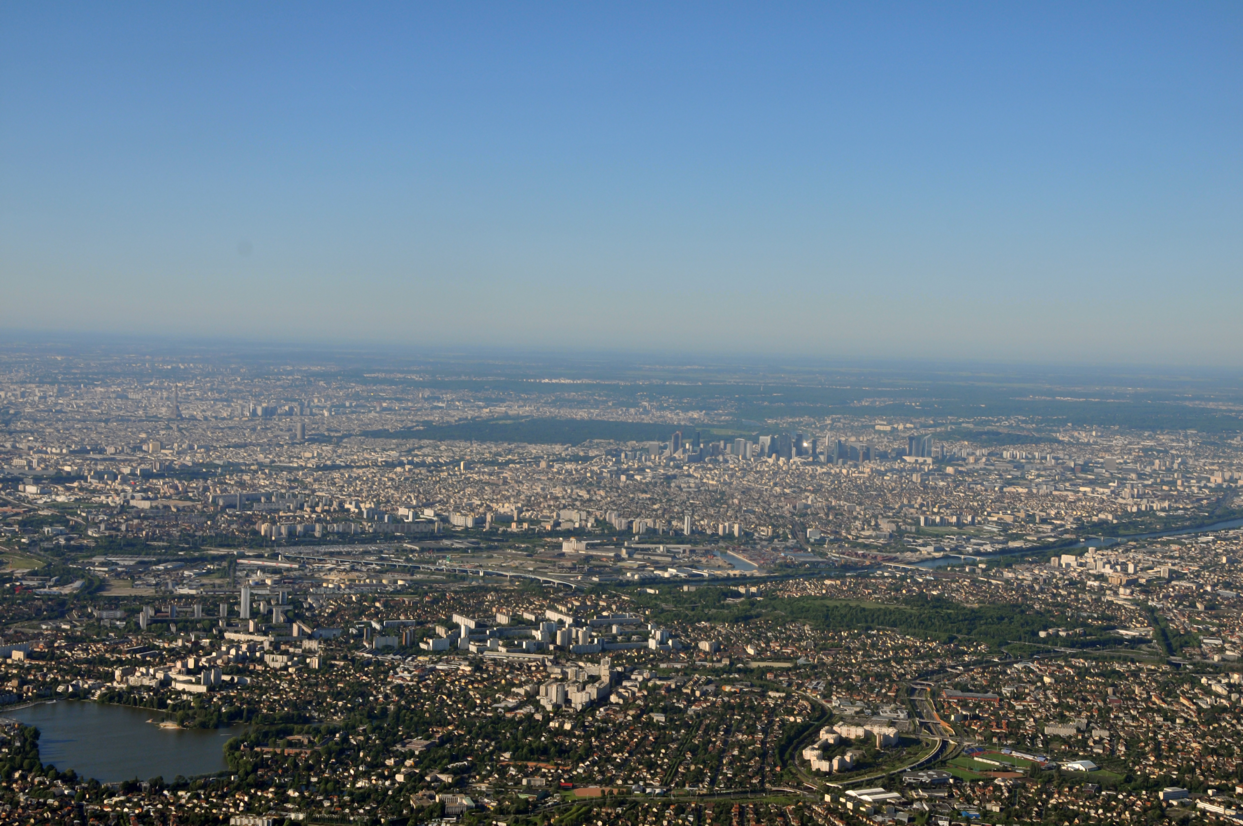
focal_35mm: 60
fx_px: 2069
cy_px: 413
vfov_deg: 22.6
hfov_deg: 33.4
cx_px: 622
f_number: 10
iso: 200
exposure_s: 1/500
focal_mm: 40
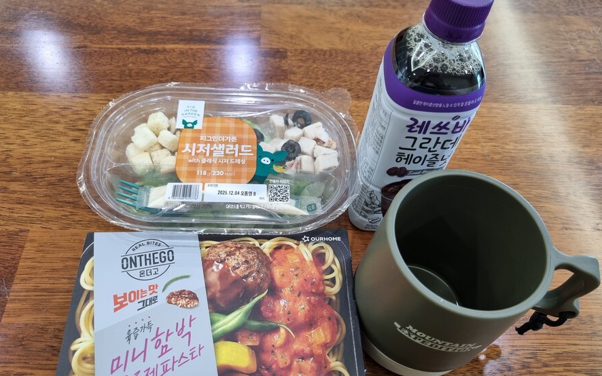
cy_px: 199
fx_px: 459
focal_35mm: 28
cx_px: 303
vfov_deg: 44.5
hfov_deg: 66.5
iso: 320
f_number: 1.8
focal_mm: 5.4
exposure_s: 1/120
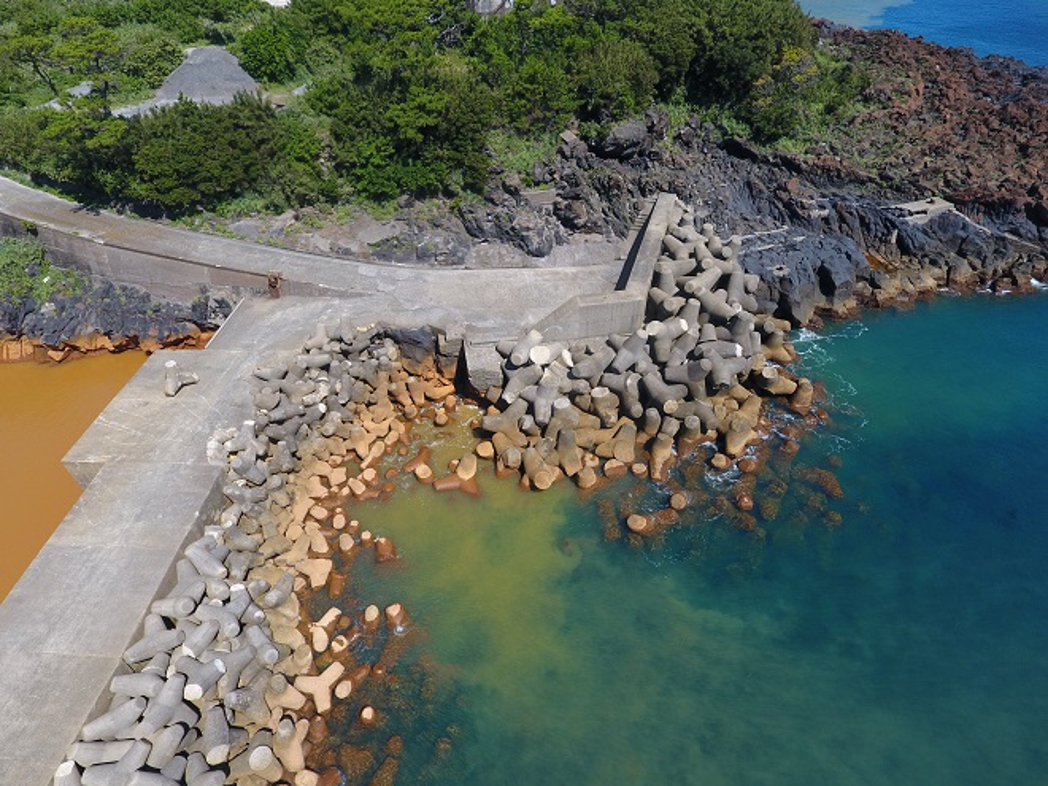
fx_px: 606
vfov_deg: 66.0
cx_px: 524
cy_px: 393
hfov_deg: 81.7
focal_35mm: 20
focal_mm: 3.61
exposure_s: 1/794
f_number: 2.8
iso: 100
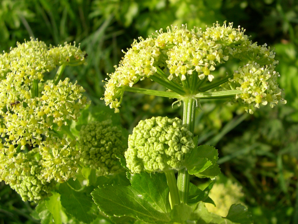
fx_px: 327
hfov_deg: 49.0
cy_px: 112
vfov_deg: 37.7
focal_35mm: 38
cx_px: 149
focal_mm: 8
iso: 100
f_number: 7.6
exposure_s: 1/136
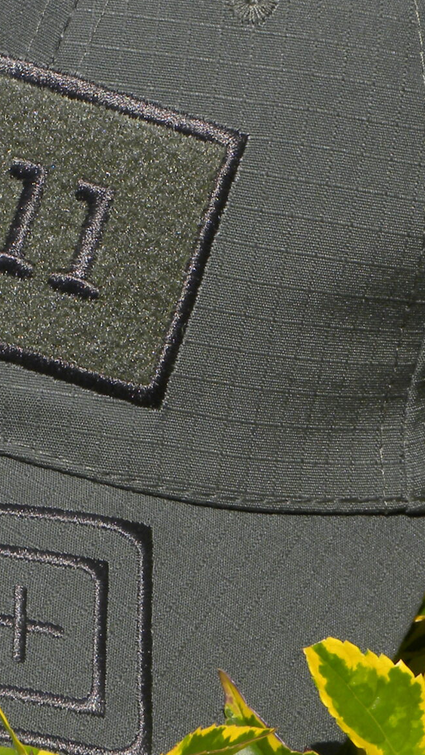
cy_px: 290
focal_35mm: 252
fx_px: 5046
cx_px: 127
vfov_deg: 8.6
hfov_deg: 4.8
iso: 64
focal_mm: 18.8
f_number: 6.3
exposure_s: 1/310
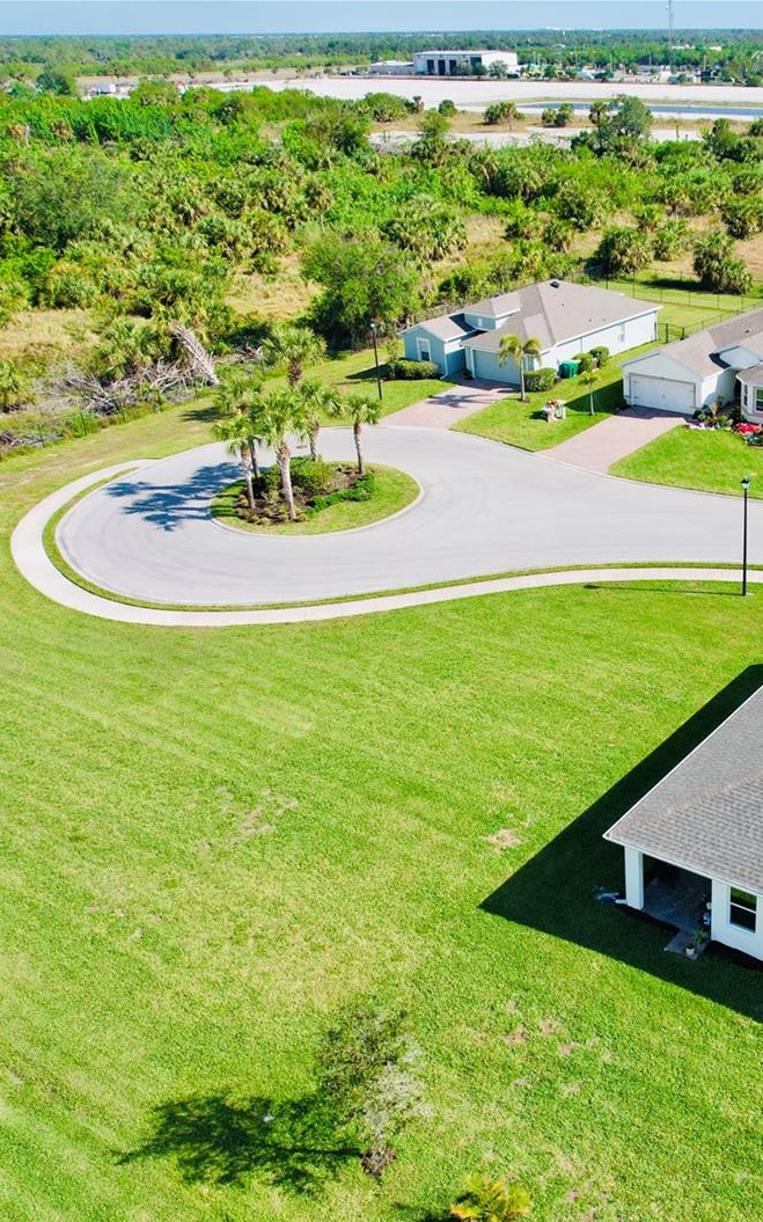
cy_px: 616
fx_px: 1132
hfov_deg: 35.4
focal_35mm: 34
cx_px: 666
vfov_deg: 56.7
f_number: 2.8
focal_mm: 8.38
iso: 100
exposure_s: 1/1500
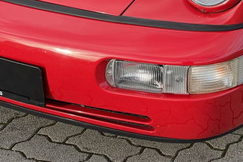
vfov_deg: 10.5
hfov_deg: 15.6
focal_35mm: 129
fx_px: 871
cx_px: 238
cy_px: -37
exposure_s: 1/343
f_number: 2
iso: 25
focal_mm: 6
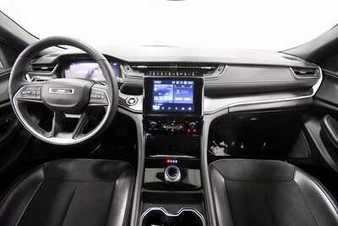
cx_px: 169
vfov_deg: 77.4
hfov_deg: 100.4
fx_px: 141
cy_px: 113
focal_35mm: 15
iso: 3200
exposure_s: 1/80
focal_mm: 10
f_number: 4.5
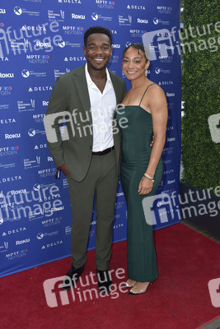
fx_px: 293
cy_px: 164
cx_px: 110
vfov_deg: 58.7
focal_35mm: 32
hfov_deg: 41.1
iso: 320
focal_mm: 32
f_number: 7.1
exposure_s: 1/250
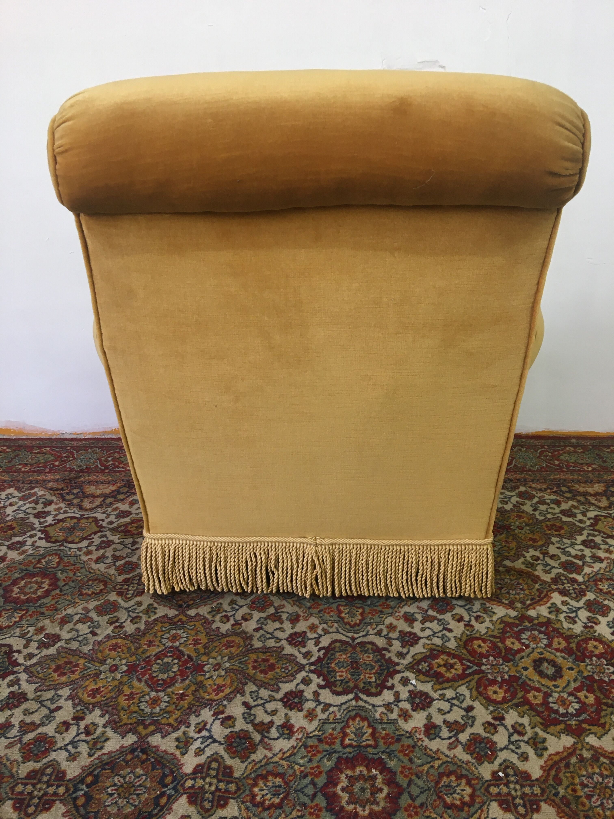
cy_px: 410
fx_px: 686
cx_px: 307
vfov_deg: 61.7
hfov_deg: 48.2
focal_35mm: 29
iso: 80
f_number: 2.2
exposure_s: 1/33
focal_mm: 4.15
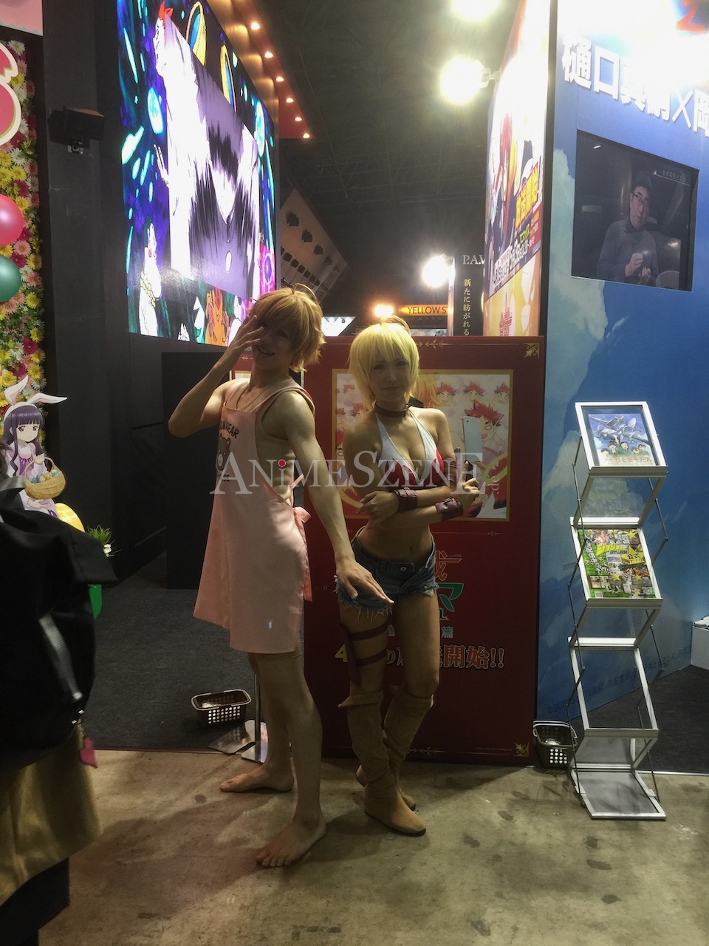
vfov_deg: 61.7
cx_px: 354
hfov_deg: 48.2
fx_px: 792
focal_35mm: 29
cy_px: 473
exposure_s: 1/33
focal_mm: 4.15
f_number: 2.2
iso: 64
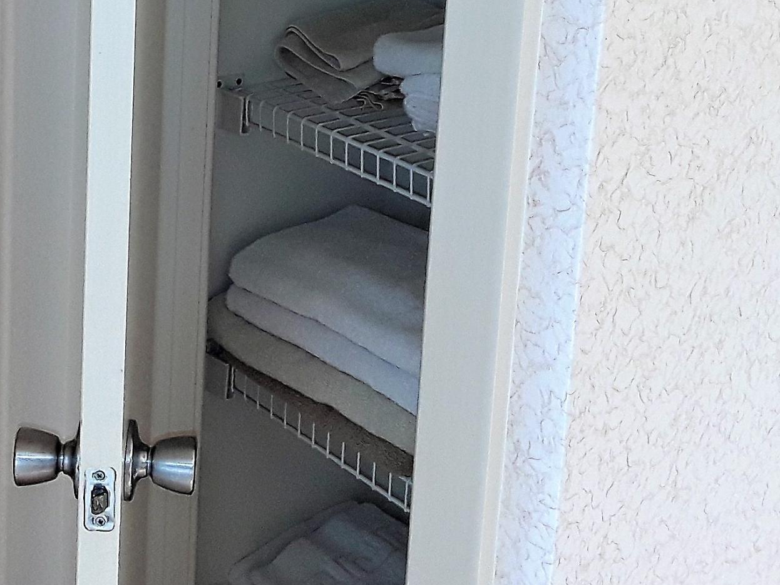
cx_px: 197
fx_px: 1465
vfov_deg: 21.5
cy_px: -47
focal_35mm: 65
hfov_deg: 29.4
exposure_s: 1/60
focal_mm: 2.91
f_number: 1.9
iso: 50
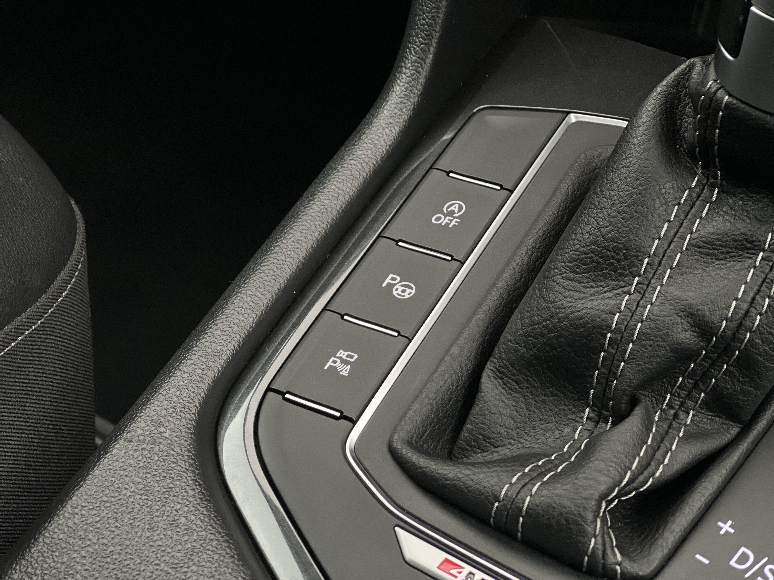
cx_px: 387
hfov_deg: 25.3
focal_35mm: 77
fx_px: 1722
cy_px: 290
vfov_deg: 19.1
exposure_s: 1/27
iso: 400
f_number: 2.8
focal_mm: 9
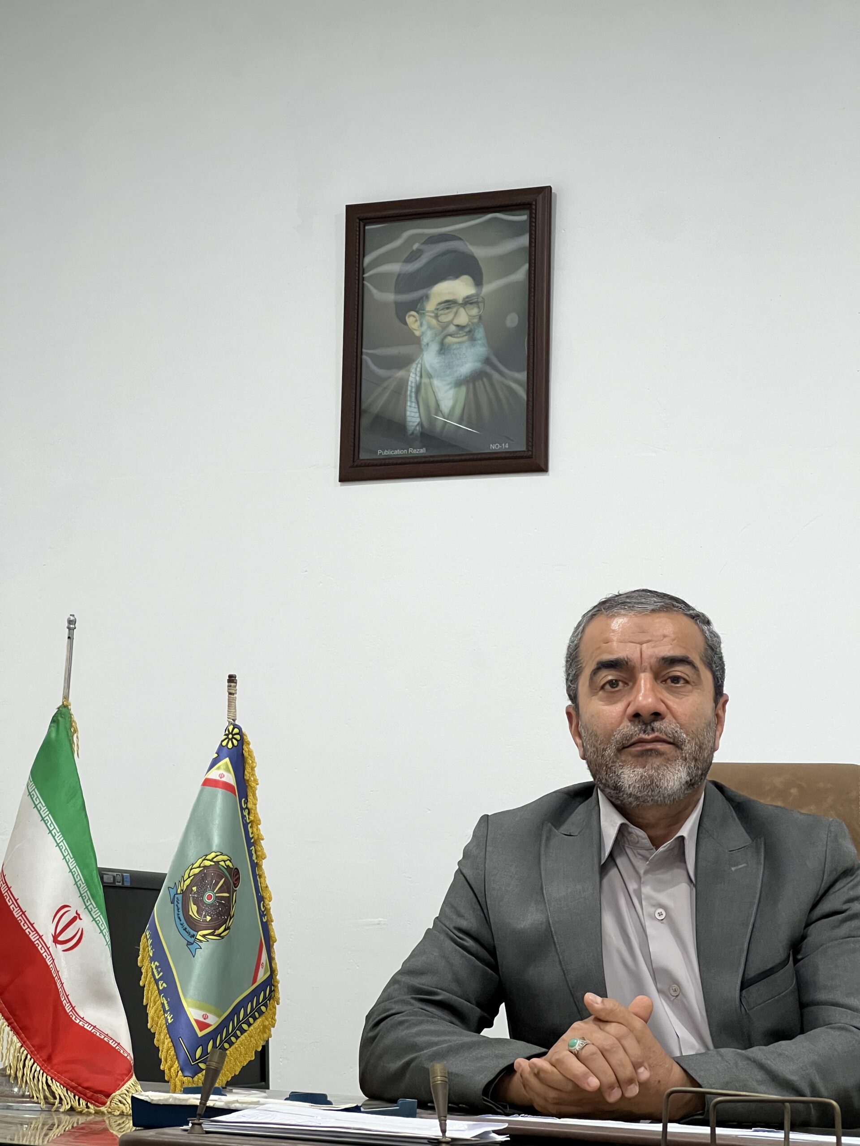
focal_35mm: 77
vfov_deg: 25.3
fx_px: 2551
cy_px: 573
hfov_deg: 19.1
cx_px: 430
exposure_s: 1/100
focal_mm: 9
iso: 250
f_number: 2.8
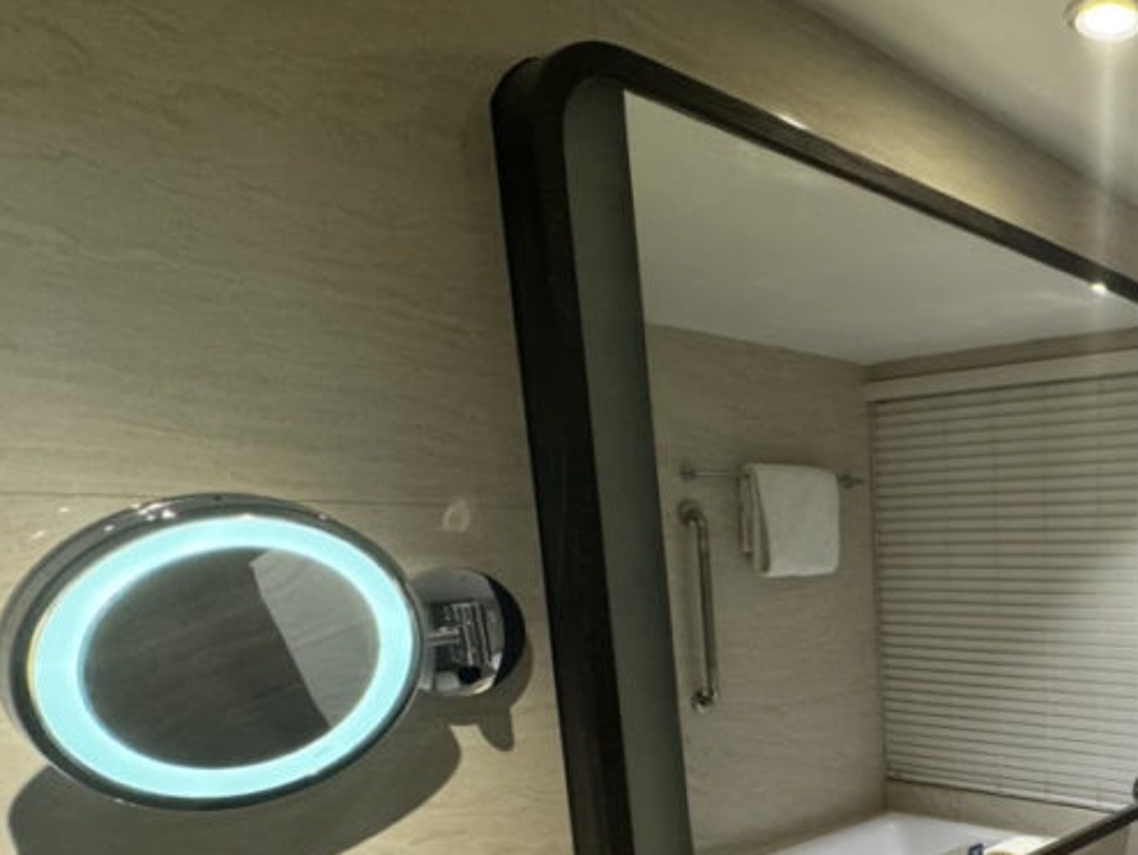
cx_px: 1115
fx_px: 954
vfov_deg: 45.2
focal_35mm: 29
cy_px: 714
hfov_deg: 50.8
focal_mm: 2.22
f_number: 2.2
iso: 200
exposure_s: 1/50
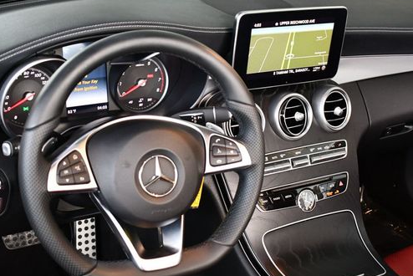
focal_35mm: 57
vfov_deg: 23.8
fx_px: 654
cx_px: 186
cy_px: 152
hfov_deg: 35.0
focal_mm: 22
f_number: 3.8
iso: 1400
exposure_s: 1/125
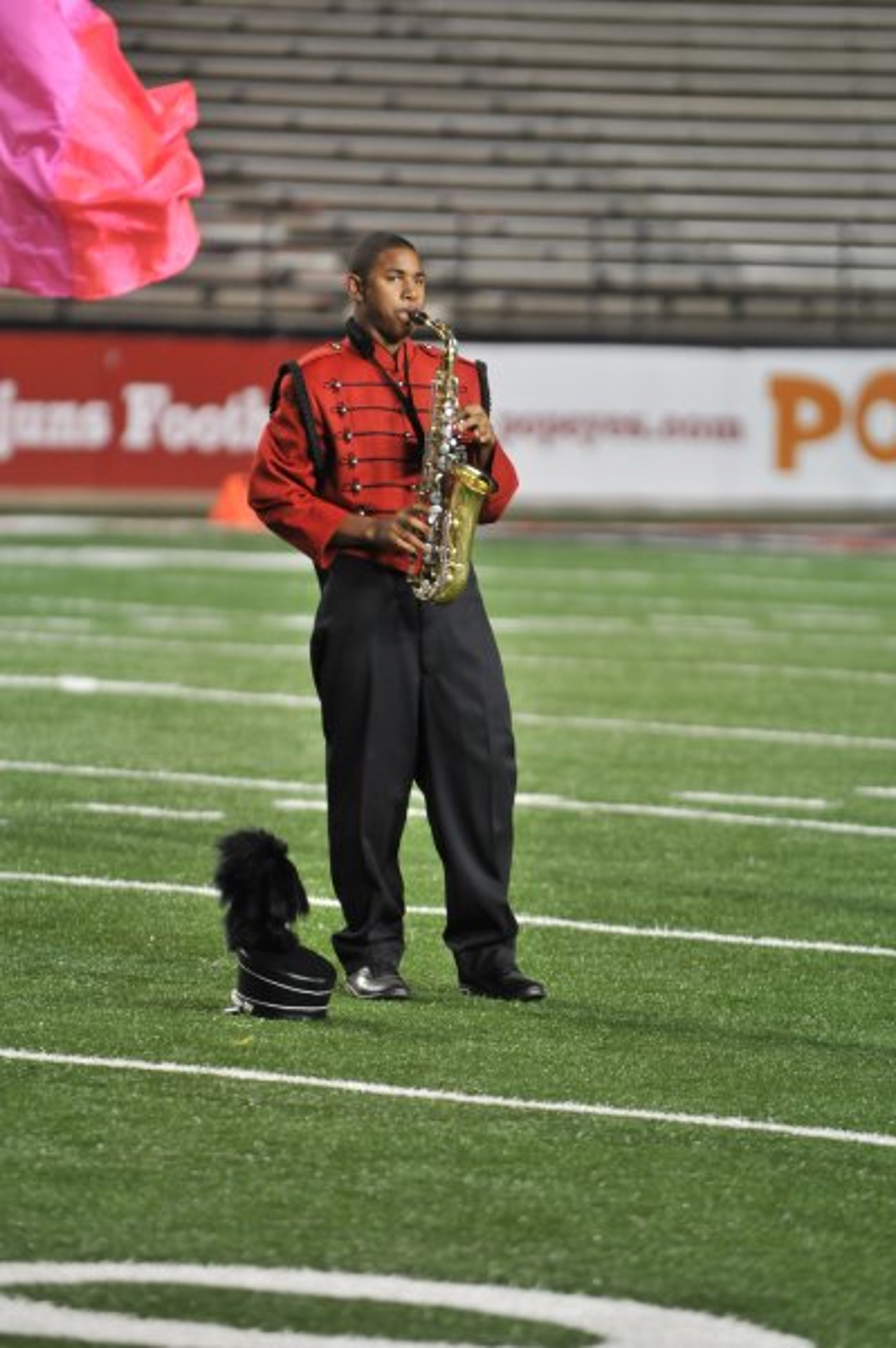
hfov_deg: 4.6
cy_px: 674
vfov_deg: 6.9
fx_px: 11219
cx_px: 448
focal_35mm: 300
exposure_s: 1/200
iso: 800
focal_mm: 200
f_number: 2.8
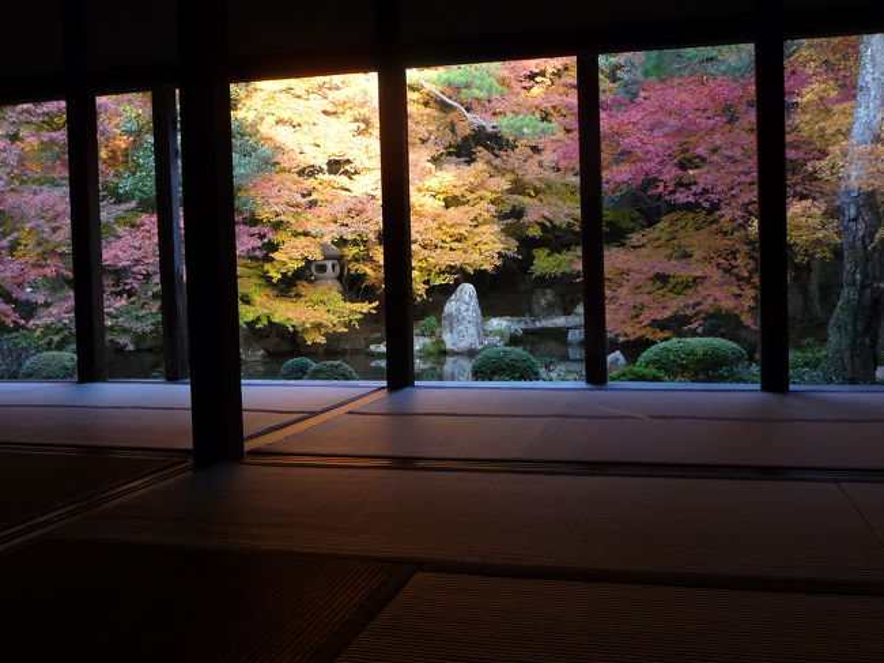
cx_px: 442
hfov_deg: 51.4
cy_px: 332
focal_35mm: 36
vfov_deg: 39.6
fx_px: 919
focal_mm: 4.7
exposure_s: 1/30
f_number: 3.3
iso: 160
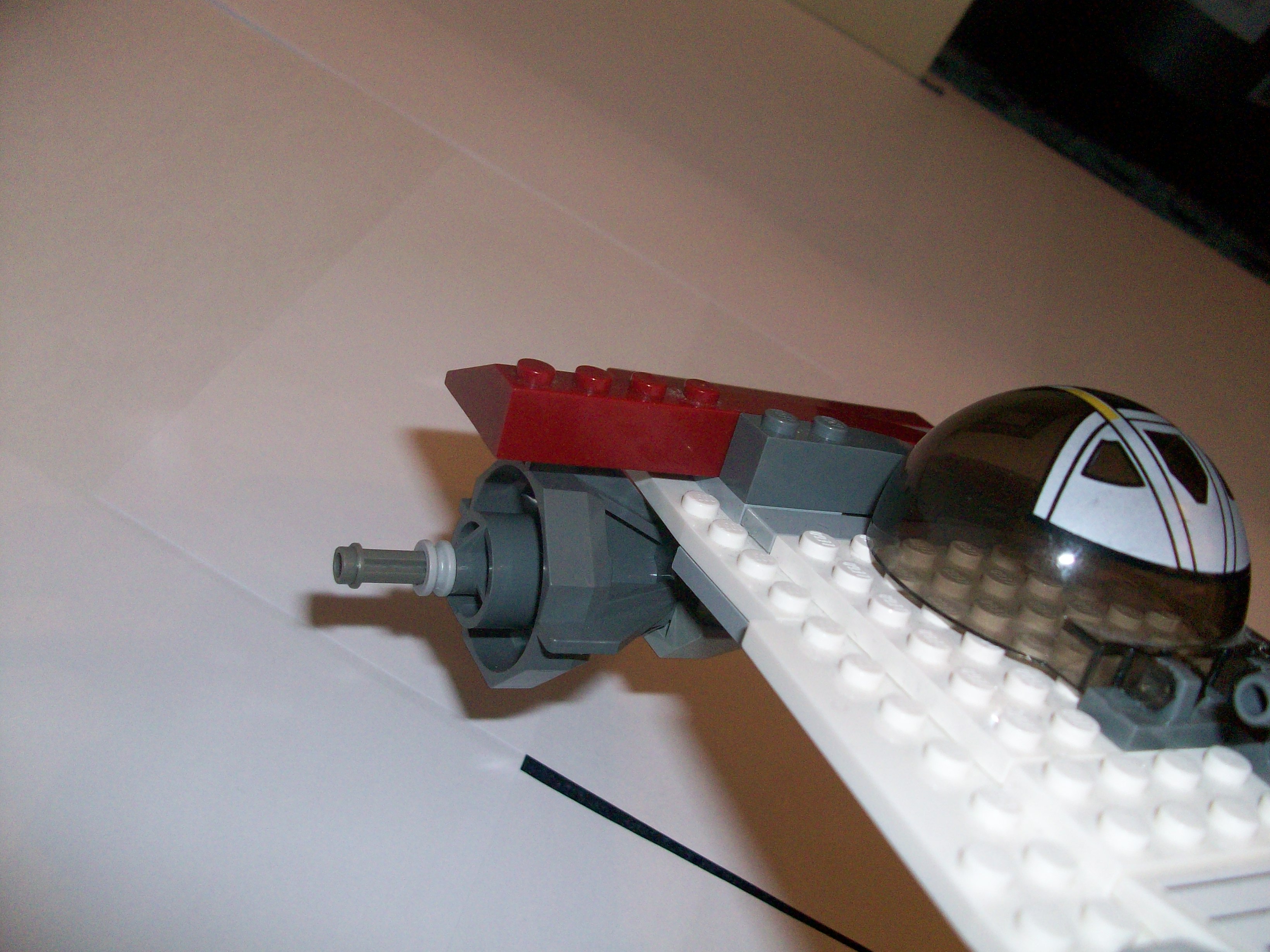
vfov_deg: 41.8
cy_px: 476
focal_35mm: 34
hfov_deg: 54.0
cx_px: 635
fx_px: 1247
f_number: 2.8
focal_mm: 5.7
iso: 160
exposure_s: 1/60
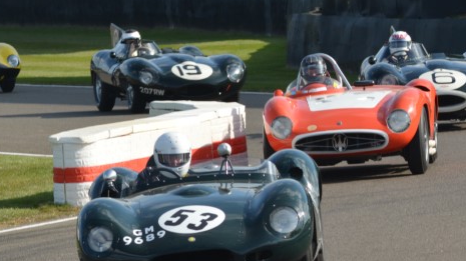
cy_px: 208
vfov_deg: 2.6
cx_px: 193
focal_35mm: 462
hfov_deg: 4.7
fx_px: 5703
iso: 400
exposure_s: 1/500
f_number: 11
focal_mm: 195
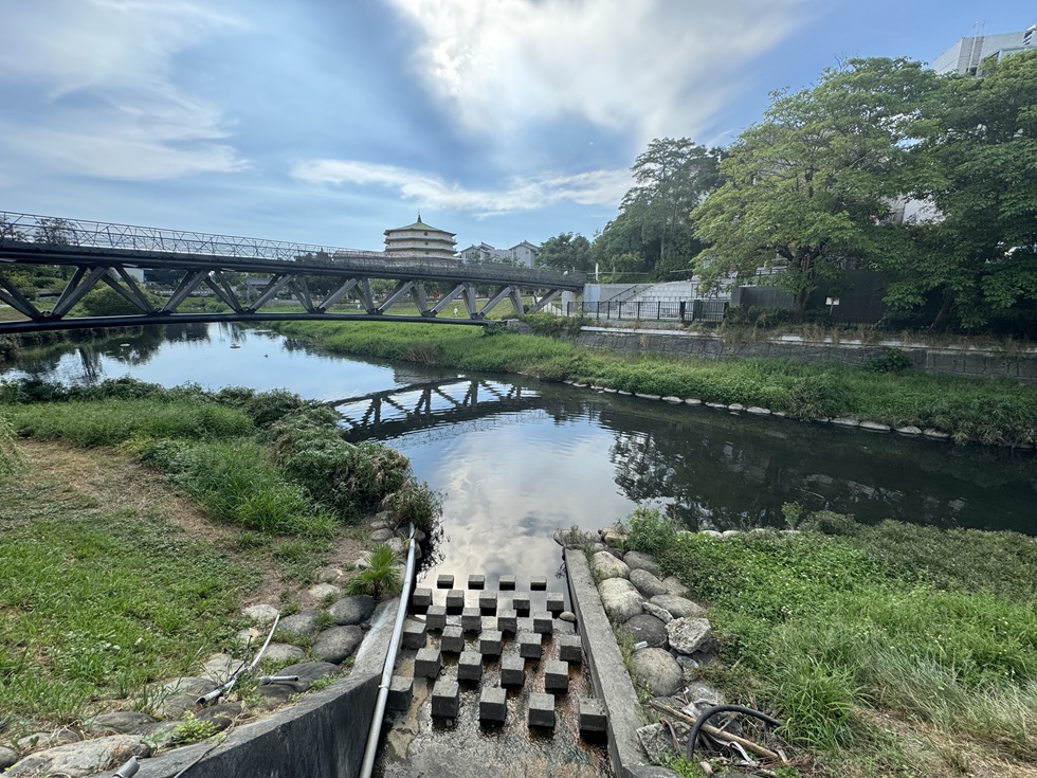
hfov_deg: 102.1
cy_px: 389
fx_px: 419
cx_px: 518
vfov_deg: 85.7
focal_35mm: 14
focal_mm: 2.22
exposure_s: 1/771
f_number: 2.2
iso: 50
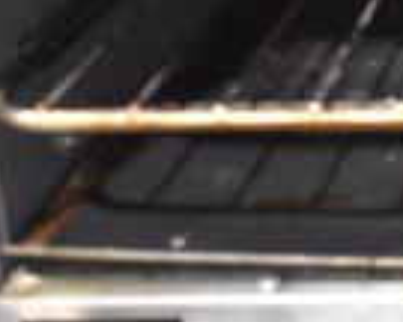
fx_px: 1372
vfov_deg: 13.0
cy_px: -89
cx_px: 737
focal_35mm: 115
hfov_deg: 14.6
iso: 2500
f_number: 3.5
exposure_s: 1/30
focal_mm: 18
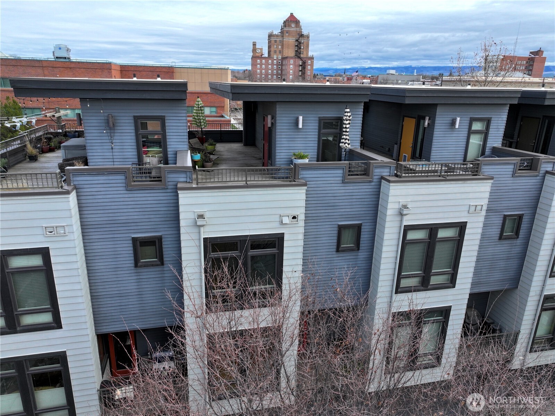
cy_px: 208
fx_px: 385
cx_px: 278
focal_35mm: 24
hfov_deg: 71.6
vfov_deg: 56.8
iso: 170
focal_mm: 12.29
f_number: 2.8
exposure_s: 1/1250
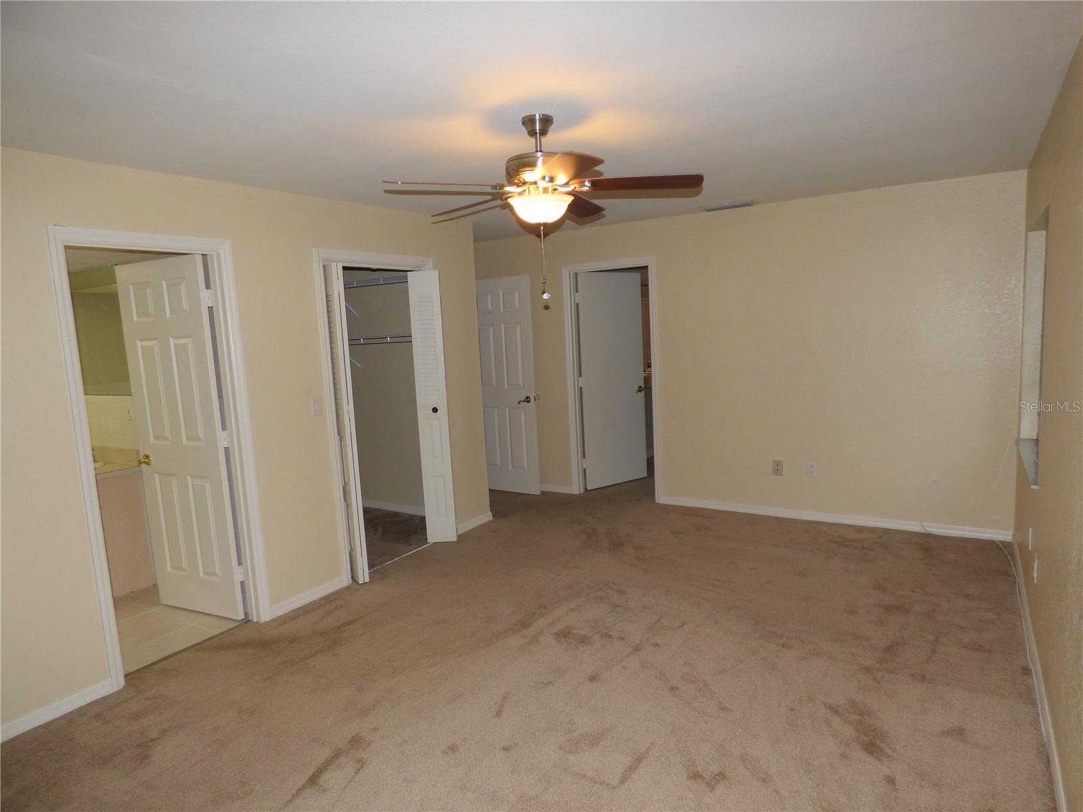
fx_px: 626
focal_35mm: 20
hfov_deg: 81.7
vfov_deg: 66.0
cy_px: 406
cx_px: 542
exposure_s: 1/60
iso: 100
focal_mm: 3.58
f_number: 2.8
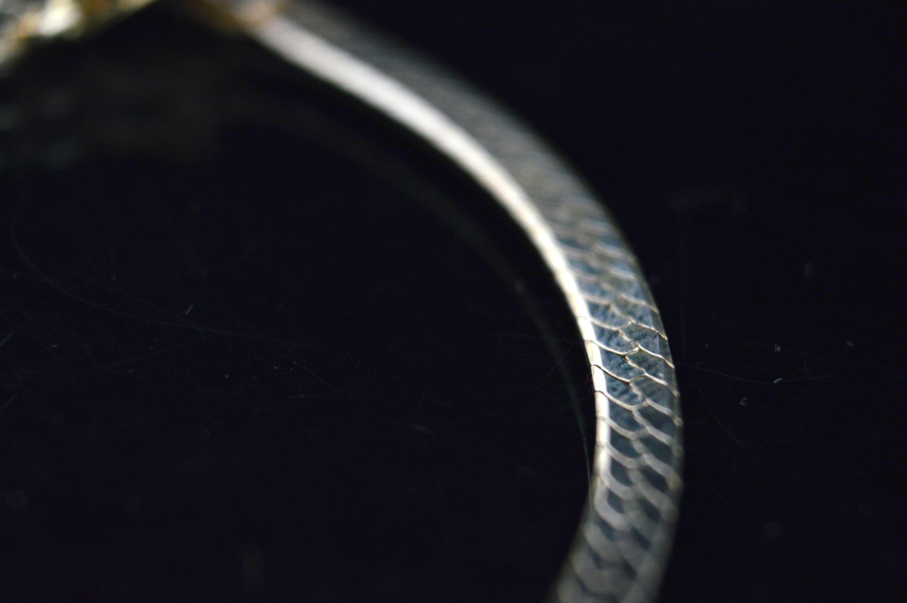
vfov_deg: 16.5
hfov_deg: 24.6
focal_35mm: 82
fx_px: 2077
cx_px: 454
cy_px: 302
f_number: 5.6
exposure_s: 1/80
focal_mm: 55
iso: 800
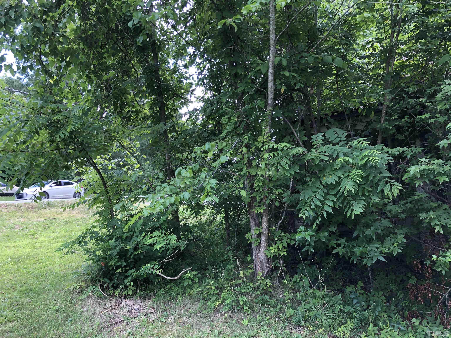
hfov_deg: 63.4
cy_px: 169
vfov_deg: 49.7
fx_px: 365
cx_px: 226
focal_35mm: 28
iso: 40
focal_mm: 4
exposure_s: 1/120
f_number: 1.8
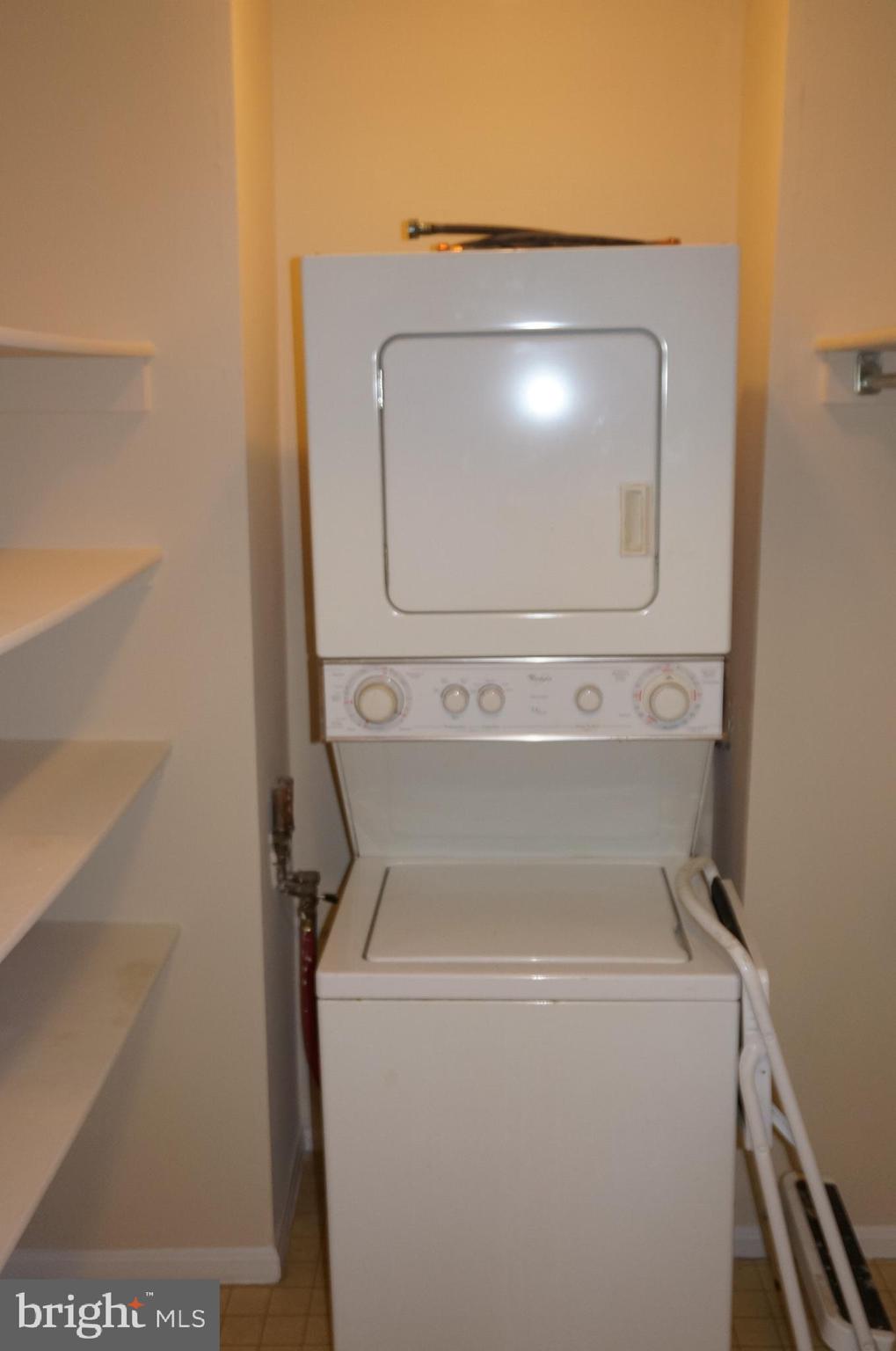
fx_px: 1348
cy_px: 676
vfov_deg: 53.2
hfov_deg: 36.8
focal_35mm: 36
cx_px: 448
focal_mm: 24
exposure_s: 1/60
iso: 640
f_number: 4.5
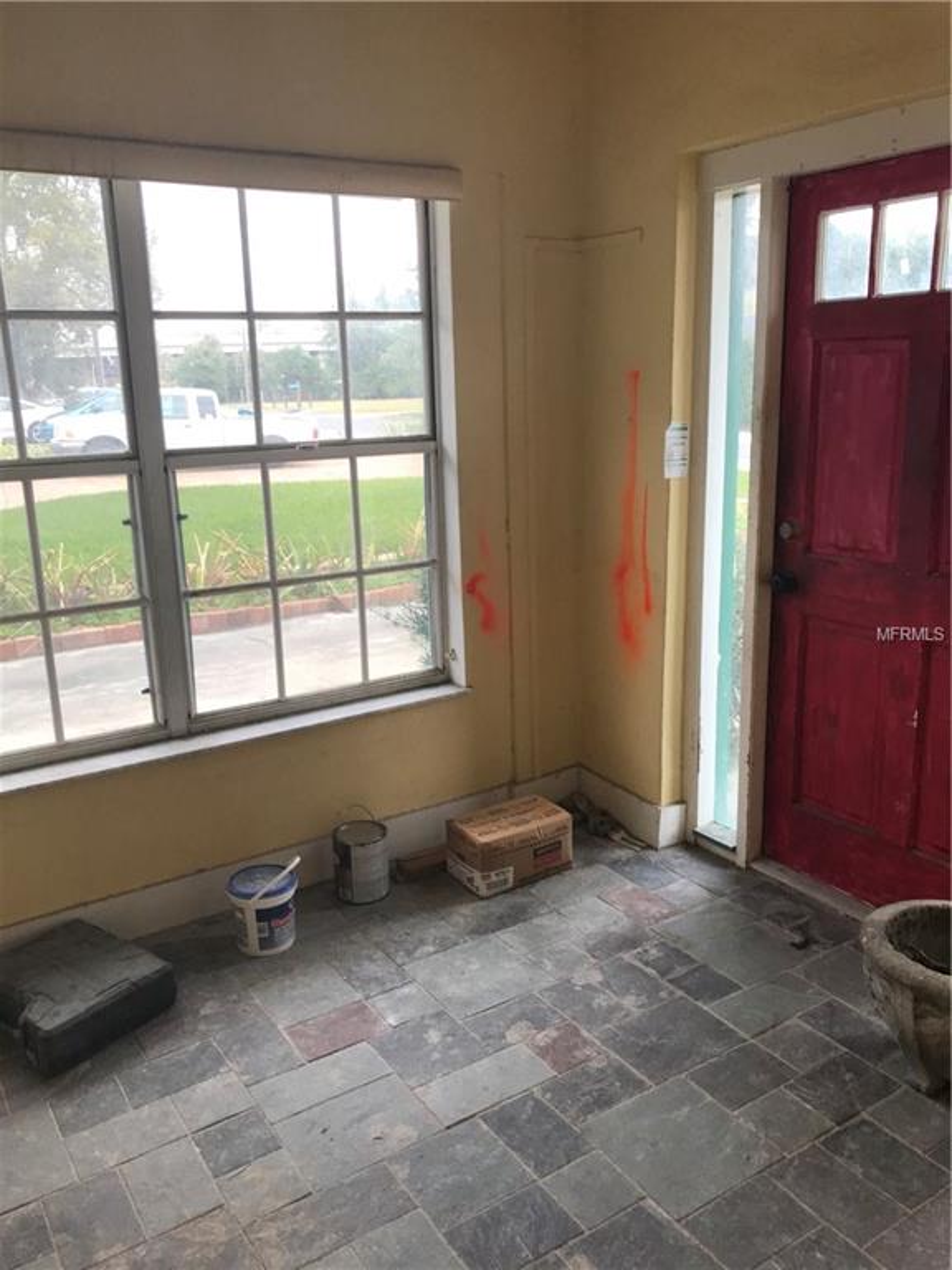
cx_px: 476
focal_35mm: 28
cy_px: 635
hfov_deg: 49.7
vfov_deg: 63.4
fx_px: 1027
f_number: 1.8
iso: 40
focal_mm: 3.99
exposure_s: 1/120
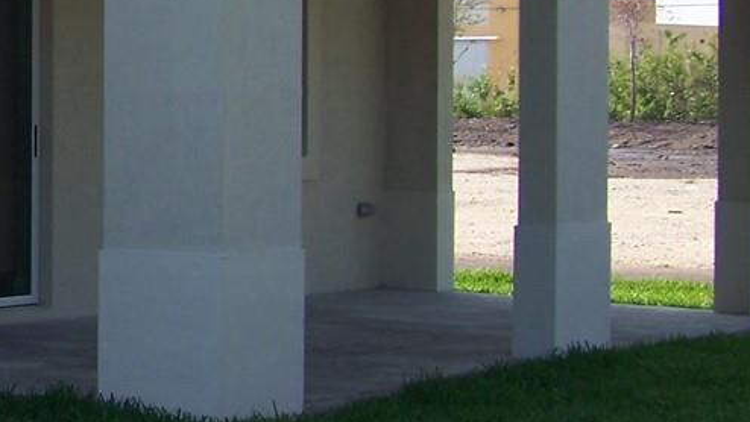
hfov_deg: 15.2
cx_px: -257
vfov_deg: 9.0
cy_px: 50
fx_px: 2665
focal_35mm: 134
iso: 64
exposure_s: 1/320
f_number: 4
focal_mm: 6.3
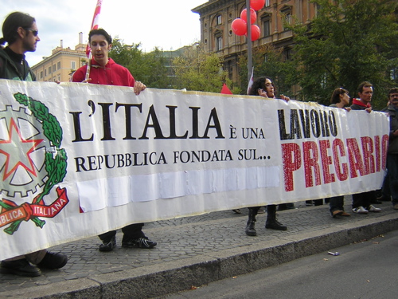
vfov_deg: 39.7
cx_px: 199
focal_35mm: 36
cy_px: 150
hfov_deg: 51.4
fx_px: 414
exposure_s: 1/372
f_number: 2.6
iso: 100
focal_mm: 4.7
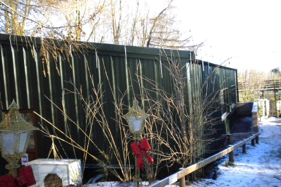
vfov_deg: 31.2
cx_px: 141
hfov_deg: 45.4
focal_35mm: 43
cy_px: 100
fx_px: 336
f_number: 3.5
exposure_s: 1/623
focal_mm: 7.4
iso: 400
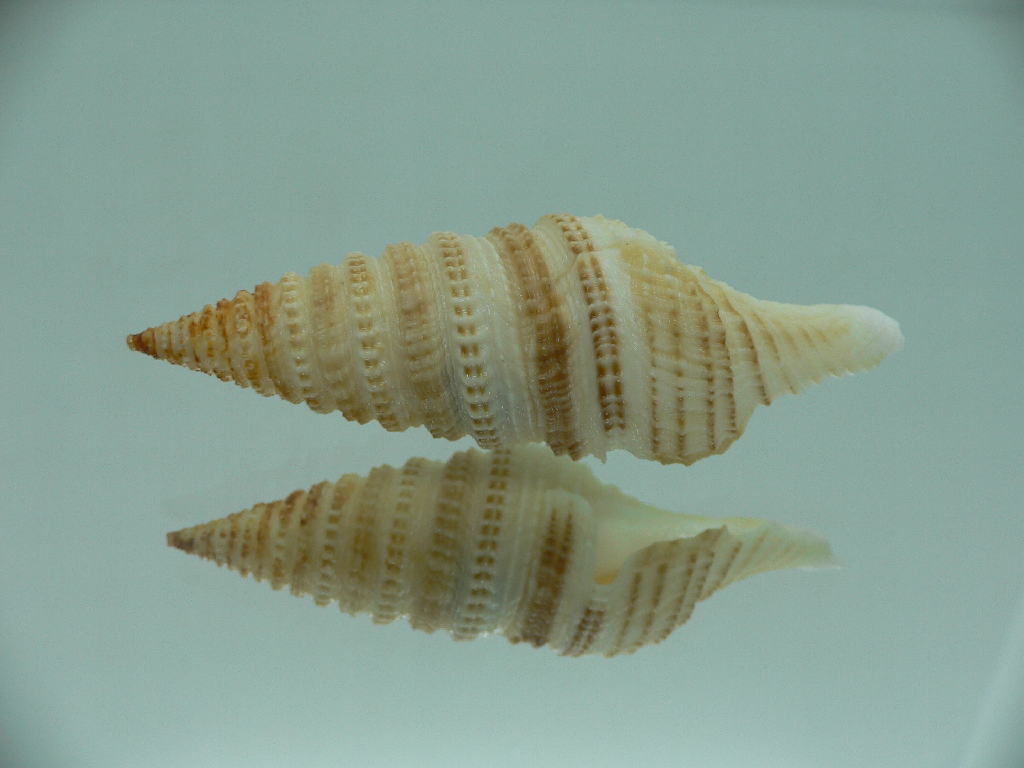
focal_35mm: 35
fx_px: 1035
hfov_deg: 52.6
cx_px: 512
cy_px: 384
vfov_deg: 40.7
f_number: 2.8
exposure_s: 1/60
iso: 80
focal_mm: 4.6
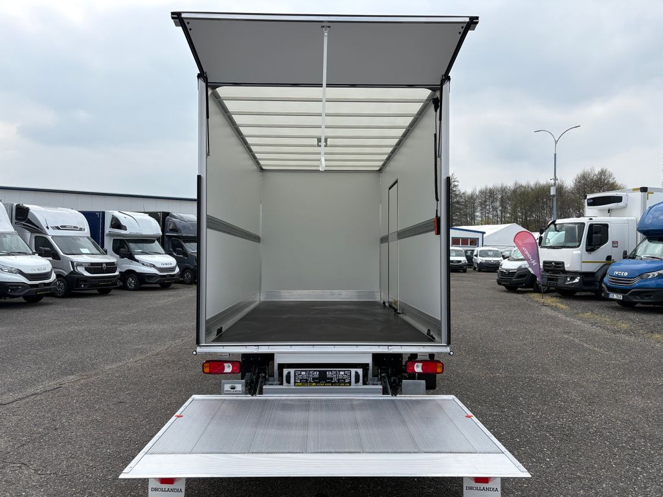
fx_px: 498
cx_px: 332
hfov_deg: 67.3
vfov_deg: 53.1
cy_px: 248
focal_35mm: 26
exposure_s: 1/2747
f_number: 1.6
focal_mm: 5.96
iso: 50
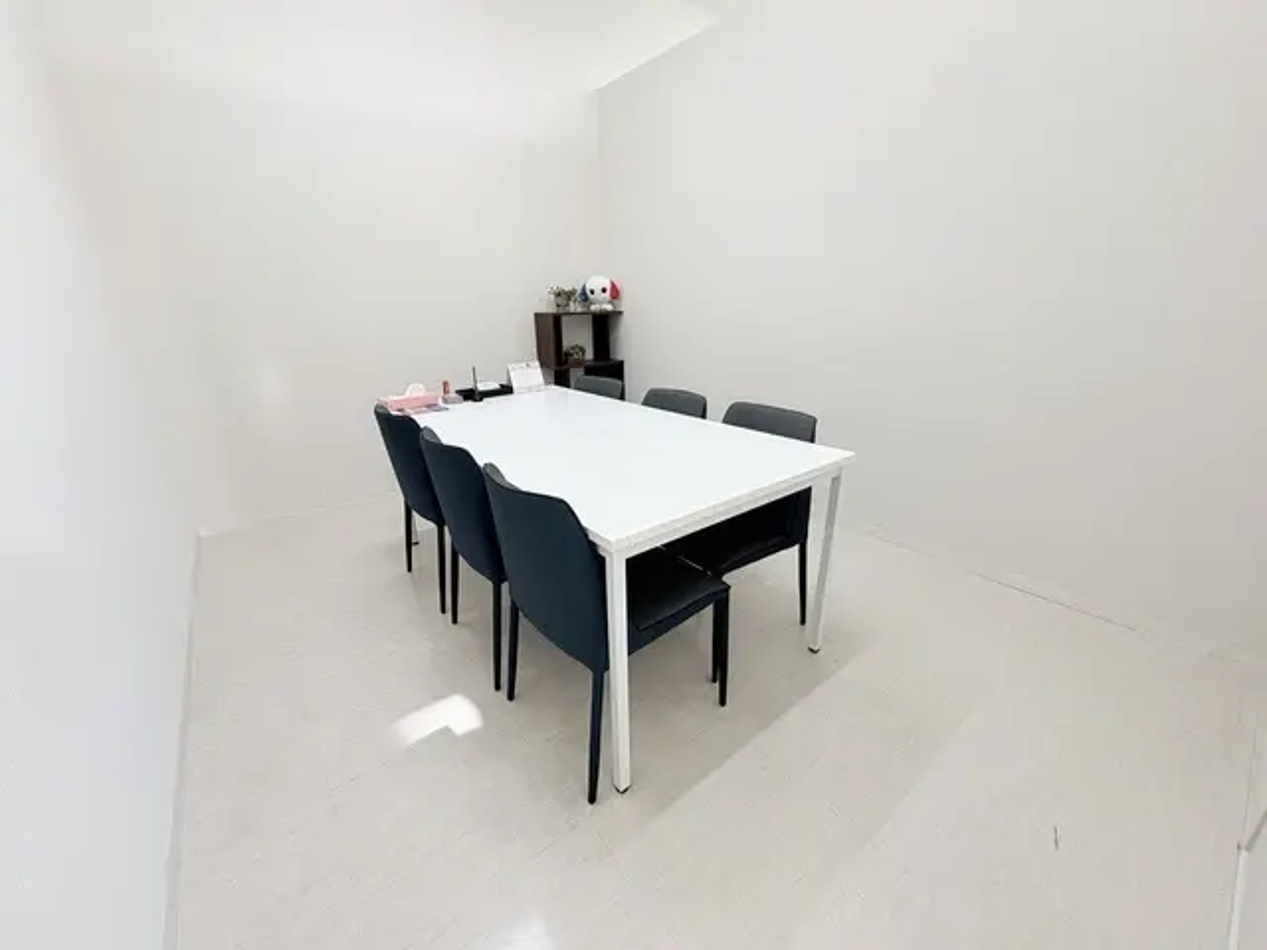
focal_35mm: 14
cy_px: 475
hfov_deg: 102.1
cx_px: 634
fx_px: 512
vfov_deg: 85.7
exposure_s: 1/100
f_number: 2.2
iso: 64
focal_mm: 2.22
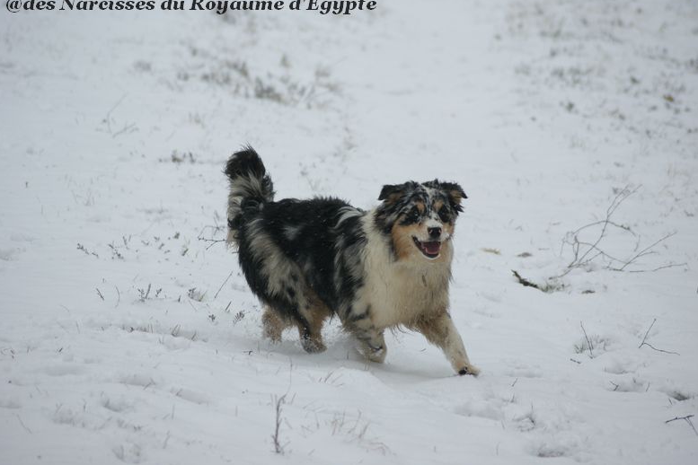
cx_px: 357
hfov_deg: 8.3
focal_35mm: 247
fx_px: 4789
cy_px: 228
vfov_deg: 5.6
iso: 320
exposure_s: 1/500
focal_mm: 160
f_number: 5
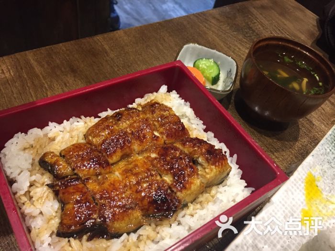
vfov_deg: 48.2
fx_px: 281
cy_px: 126
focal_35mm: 29
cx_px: 168
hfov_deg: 61.7
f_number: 2.2
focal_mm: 4.15
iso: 250
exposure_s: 1/33
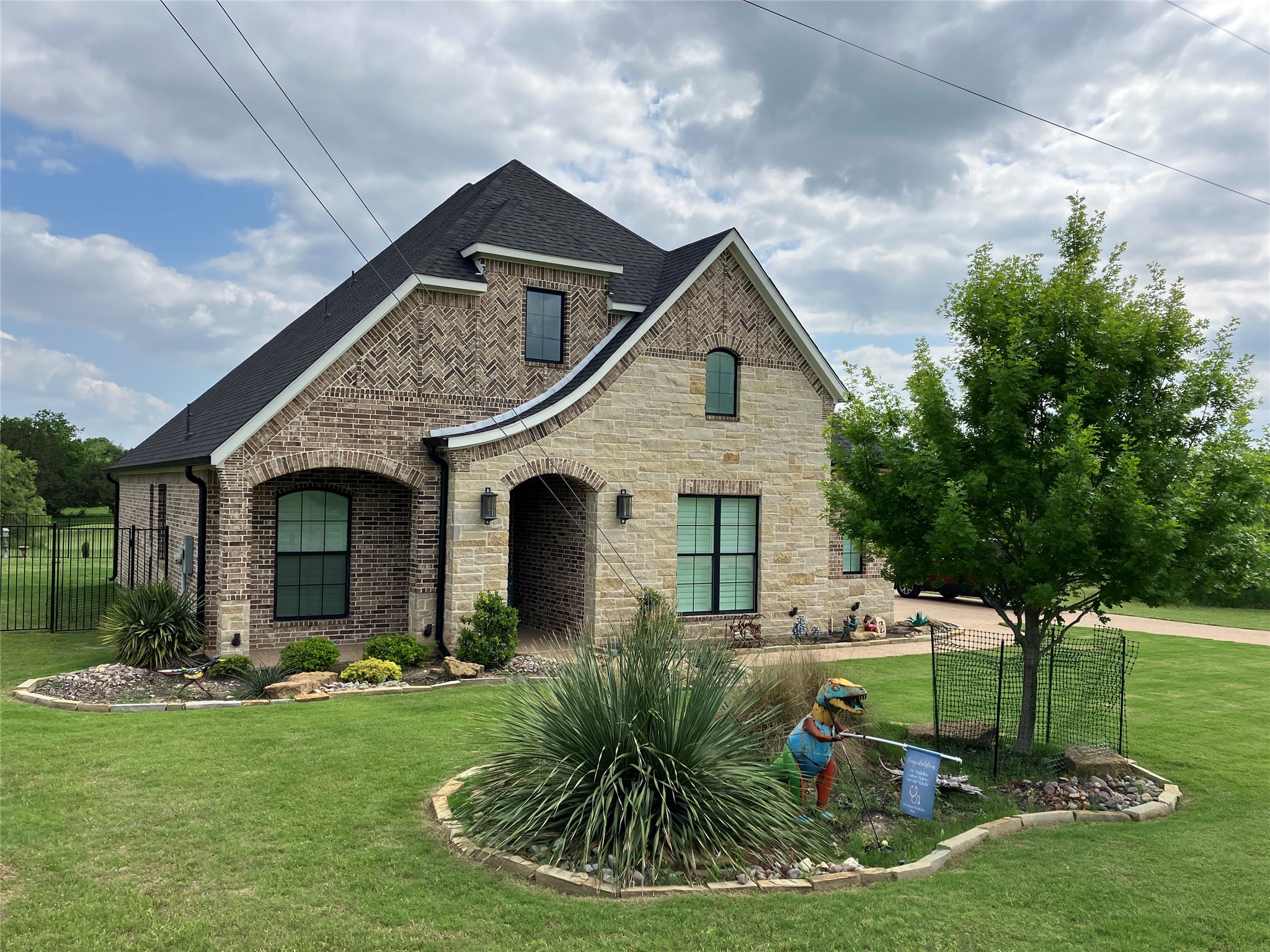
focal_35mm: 28
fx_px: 1027
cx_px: 635
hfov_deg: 63.4
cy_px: 476
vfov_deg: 49.7
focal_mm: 3.99
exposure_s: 1/2208
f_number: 1.8
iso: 32
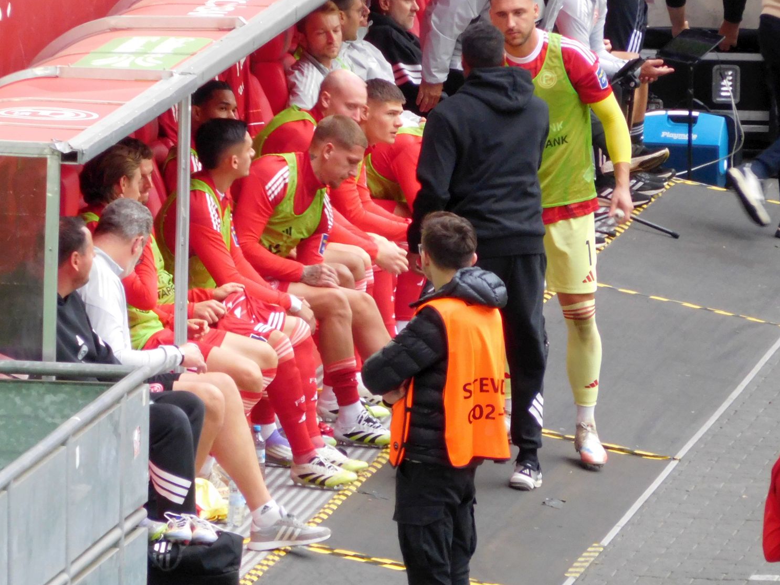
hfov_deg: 2.9
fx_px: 15162
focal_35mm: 673
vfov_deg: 2.2
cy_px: 241
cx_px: 273
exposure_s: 1/100
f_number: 6.5
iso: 400
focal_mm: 90
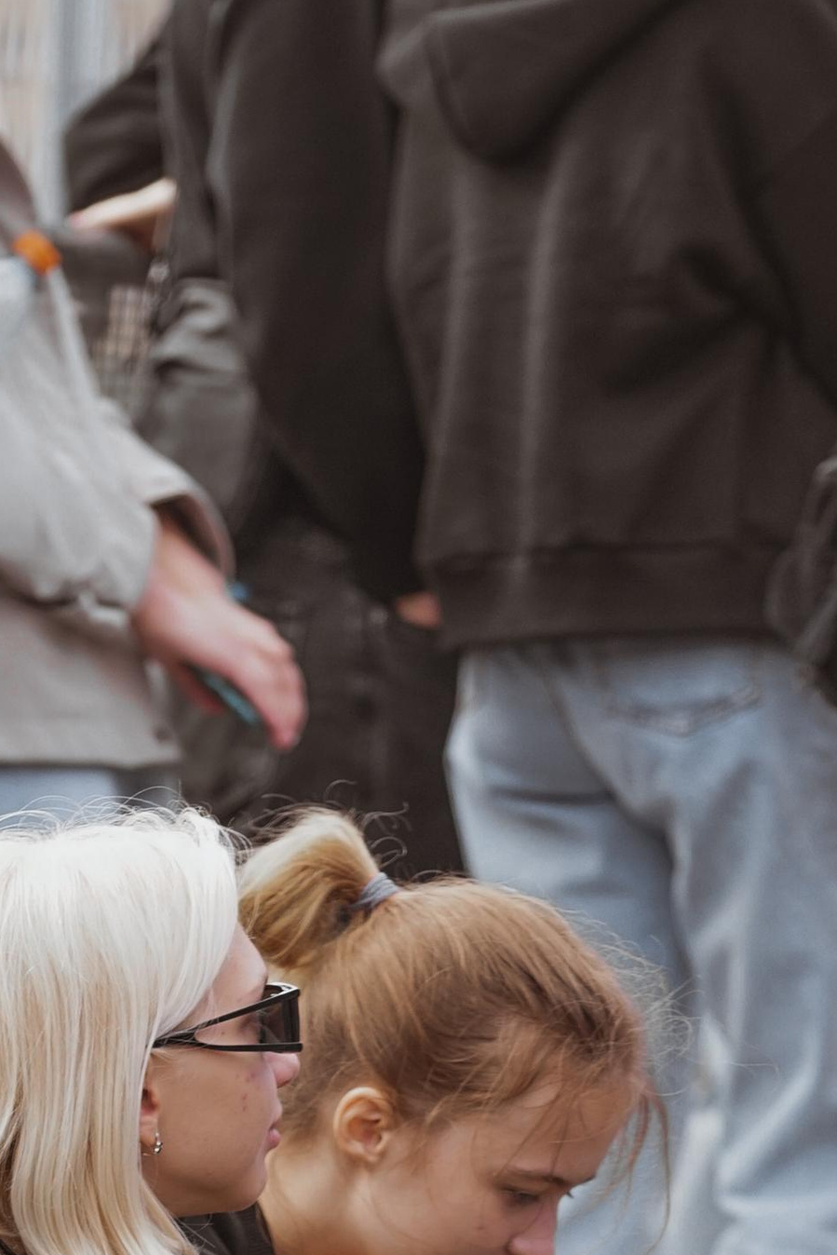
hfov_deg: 3.5
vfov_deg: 5.2
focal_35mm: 396
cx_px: -74
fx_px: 13806
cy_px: 1393
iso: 400
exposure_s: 1/400
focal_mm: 139
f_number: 4
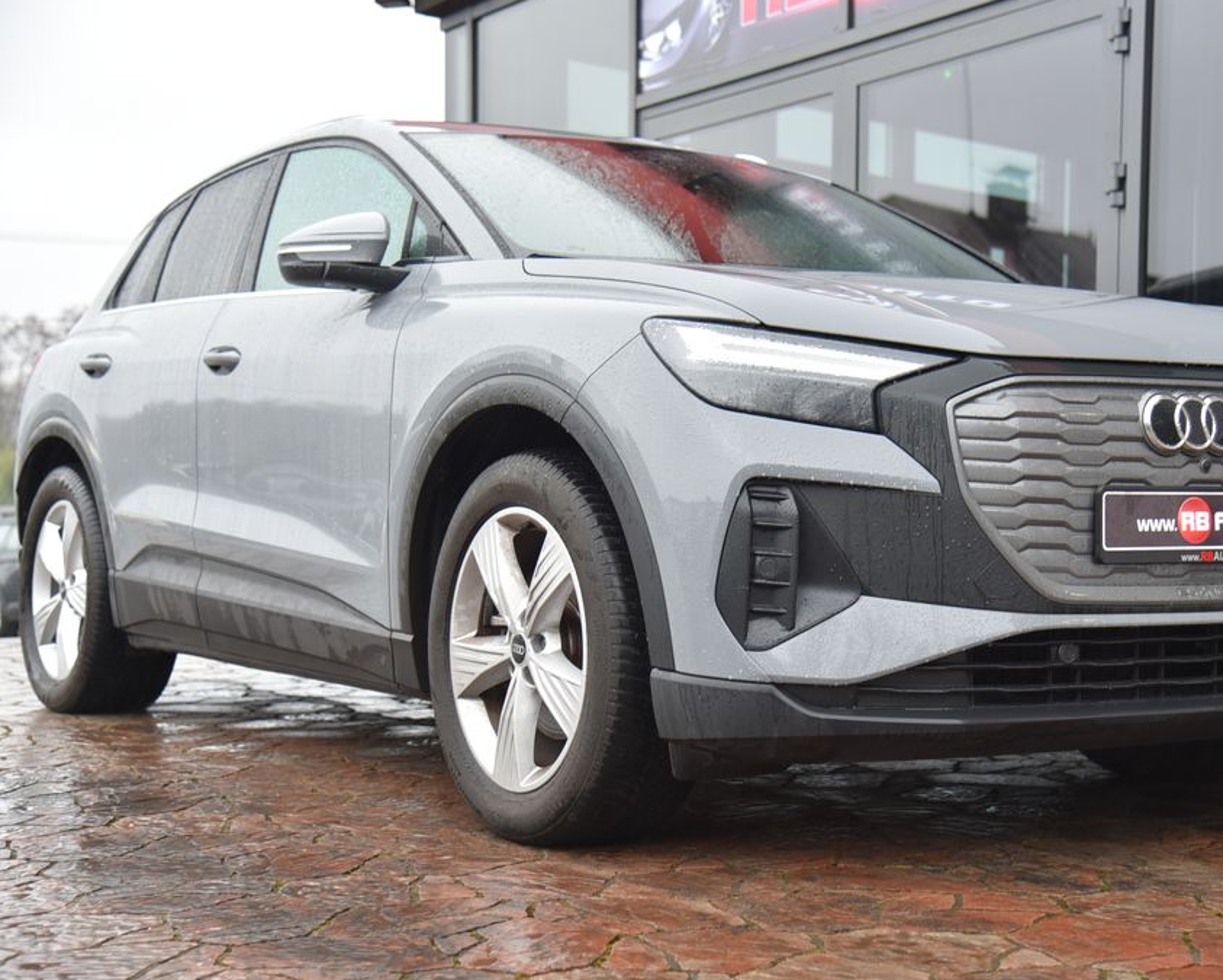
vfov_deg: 26.7
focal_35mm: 57
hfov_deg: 32.9
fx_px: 2064
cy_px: 489
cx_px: 731
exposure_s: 1/50
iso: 500
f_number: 4
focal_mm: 50
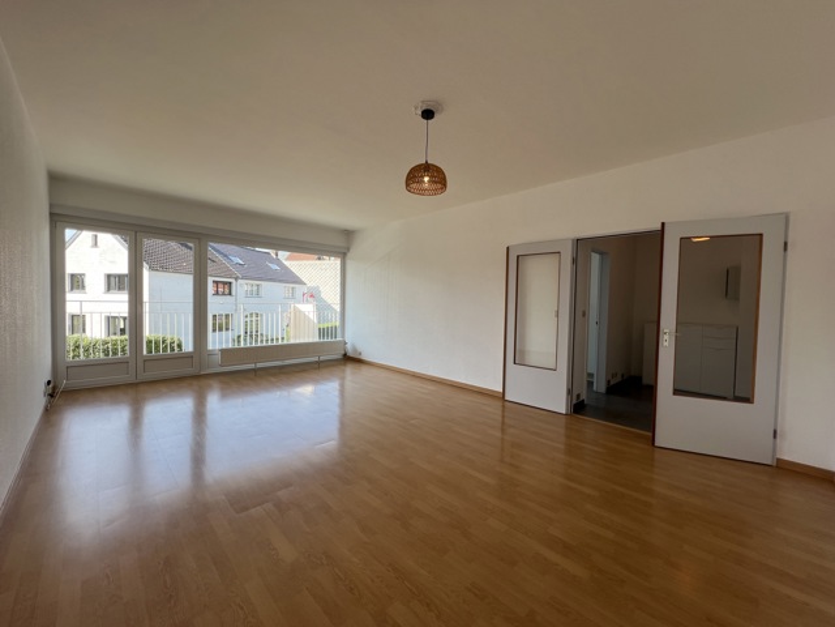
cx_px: 418
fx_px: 314
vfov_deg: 89.9
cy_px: 314
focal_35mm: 13
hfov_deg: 106.2
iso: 32
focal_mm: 1.57
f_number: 1.8
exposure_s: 1/184
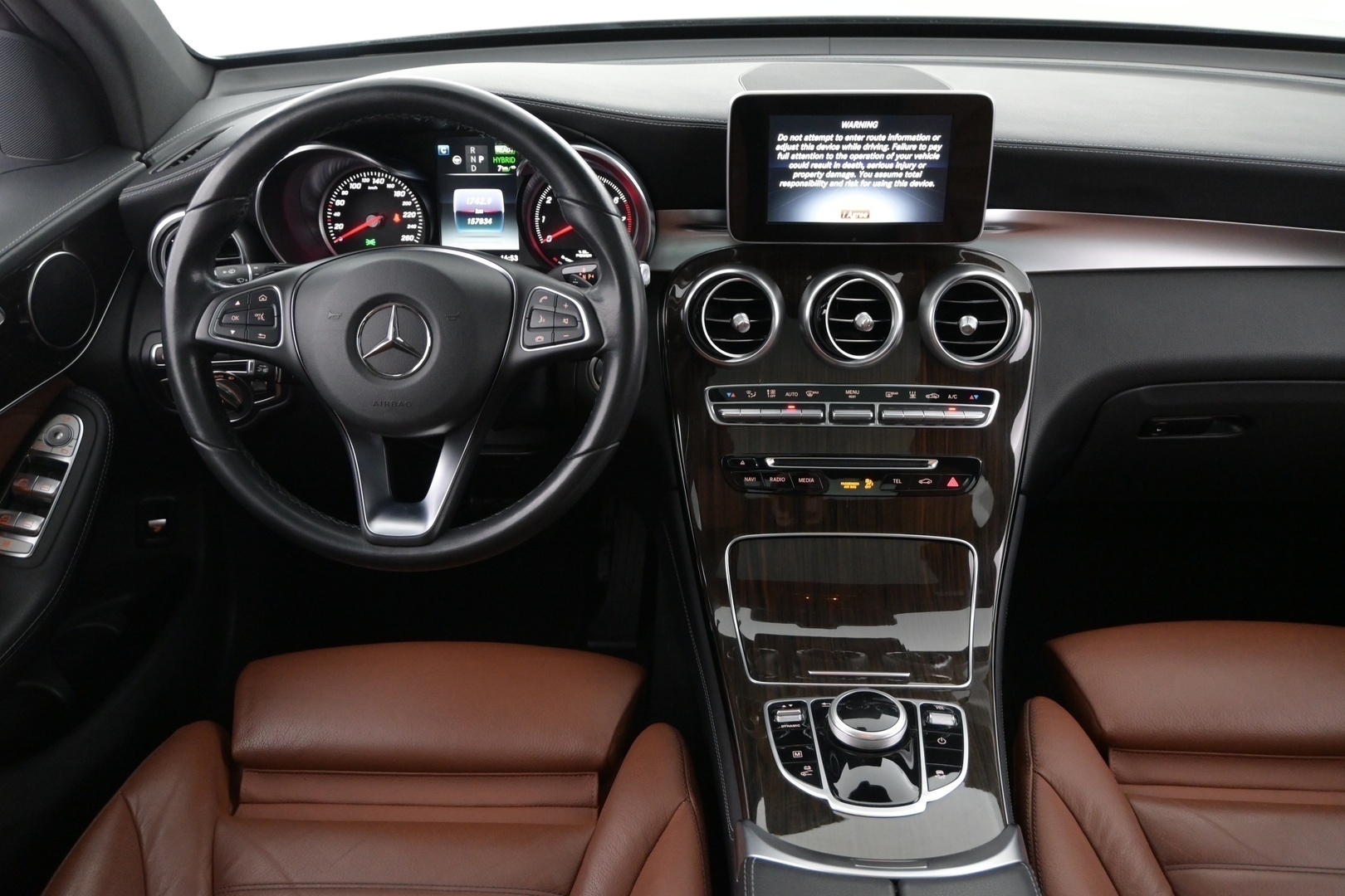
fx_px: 1205
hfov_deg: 58.3
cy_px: 448
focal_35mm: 32
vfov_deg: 40.8
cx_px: 672
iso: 2800
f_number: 4
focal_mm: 21.5
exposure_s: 1/30
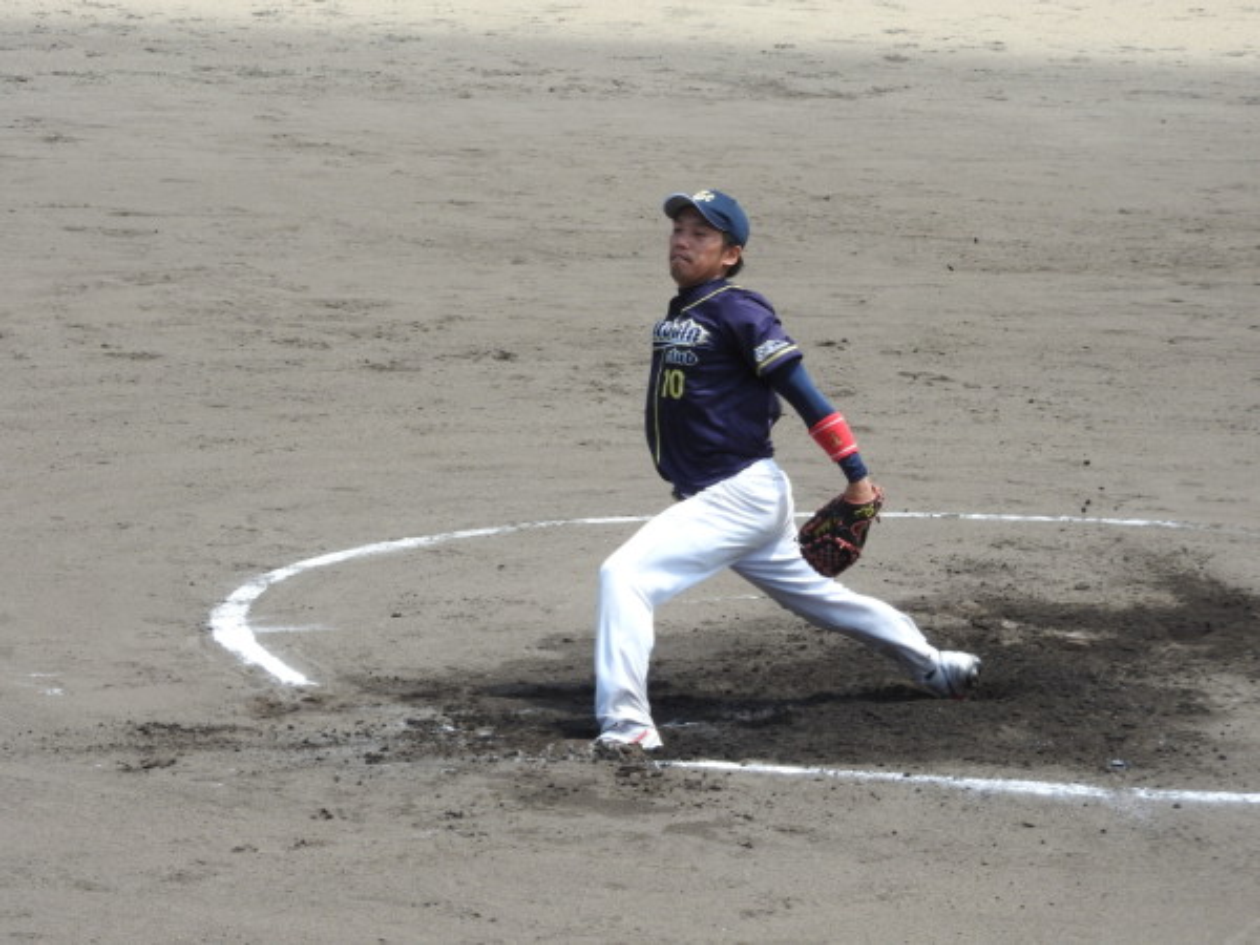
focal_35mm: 200
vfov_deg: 7.4
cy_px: 472
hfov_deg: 9.9
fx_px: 7280
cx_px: 630
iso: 100
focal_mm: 35.8
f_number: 5.3
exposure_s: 1/320
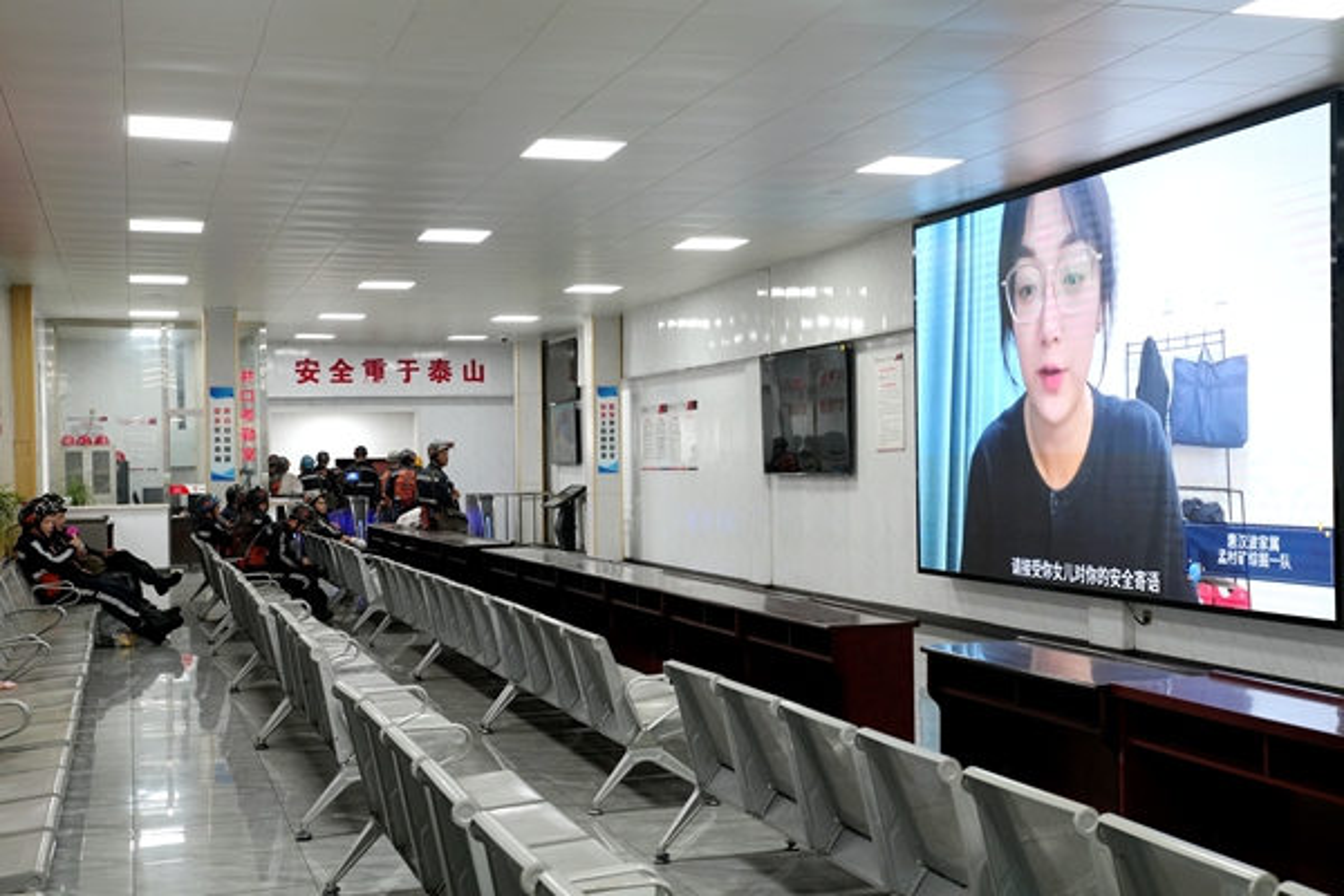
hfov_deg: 48.5
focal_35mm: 40
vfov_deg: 33.4
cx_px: 672
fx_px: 1493
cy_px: 448
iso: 1250
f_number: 5.6
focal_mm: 40
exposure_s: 1/80
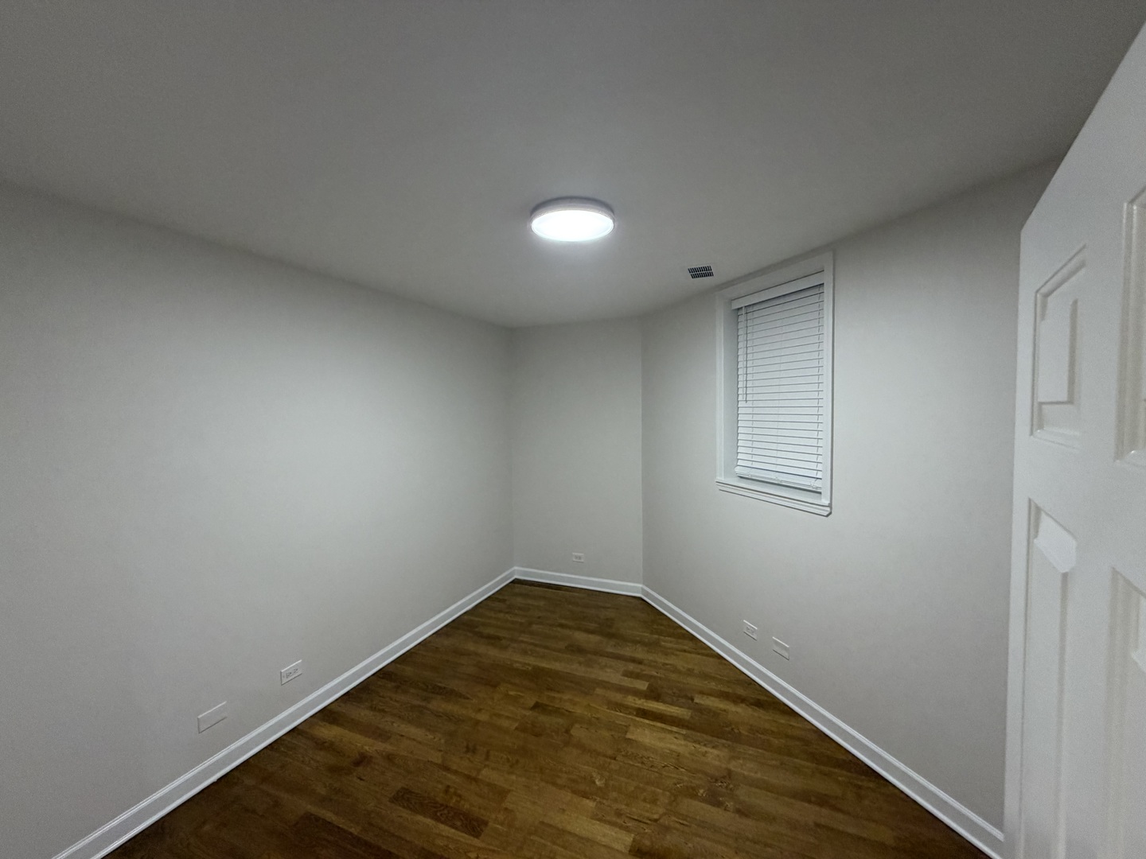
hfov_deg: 102.1
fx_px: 463
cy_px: 430
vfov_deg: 85.7
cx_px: 573
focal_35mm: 14
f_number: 2.2
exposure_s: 1/60
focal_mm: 2.22
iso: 250
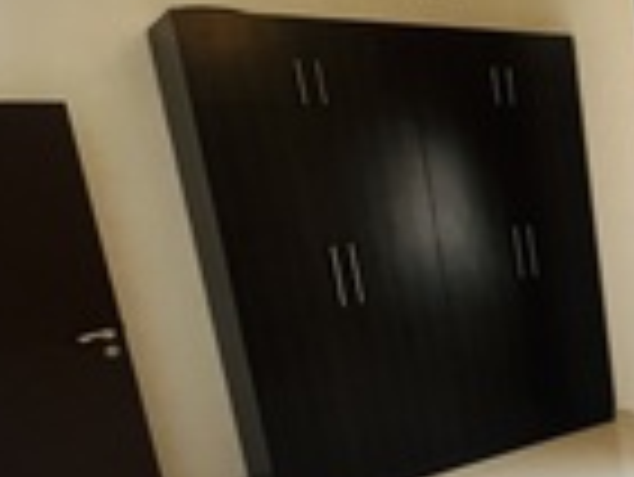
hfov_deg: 34.6
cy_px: 358
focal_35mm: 42
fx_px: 770
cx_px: 780
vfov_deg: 33.7
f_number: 1.8
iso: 200
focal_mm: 1.57
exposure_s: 1/100
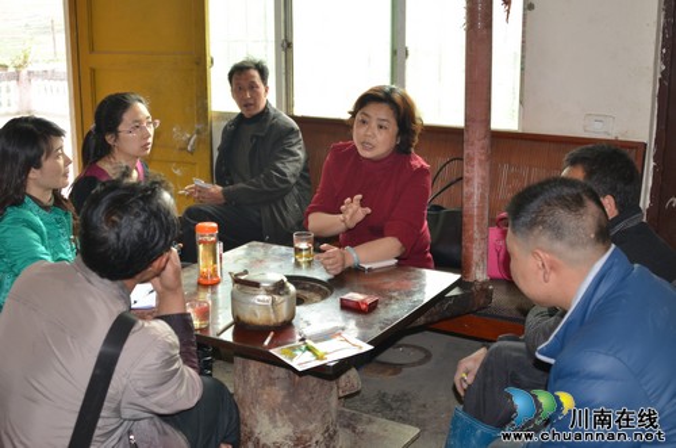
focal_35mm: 42
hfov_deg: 46.5
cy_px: 224
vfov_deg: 31.7
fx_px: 787
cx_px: 338
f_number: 3.5
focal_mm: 28
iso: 400
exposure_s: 1/90
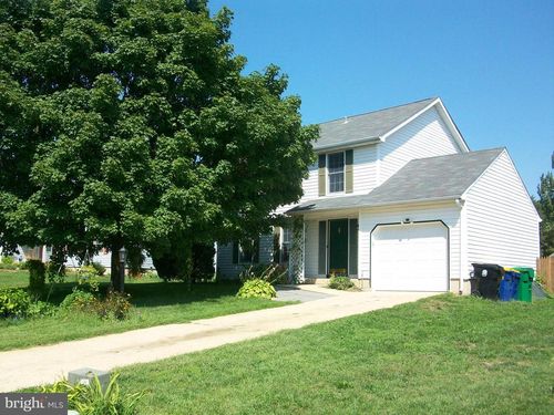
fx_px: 544
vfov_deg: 41.8
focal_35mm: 34
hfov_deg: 54.0
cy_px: 208
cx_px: 277
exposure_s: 1/289
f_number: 5.5
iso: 80
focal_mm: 5.7
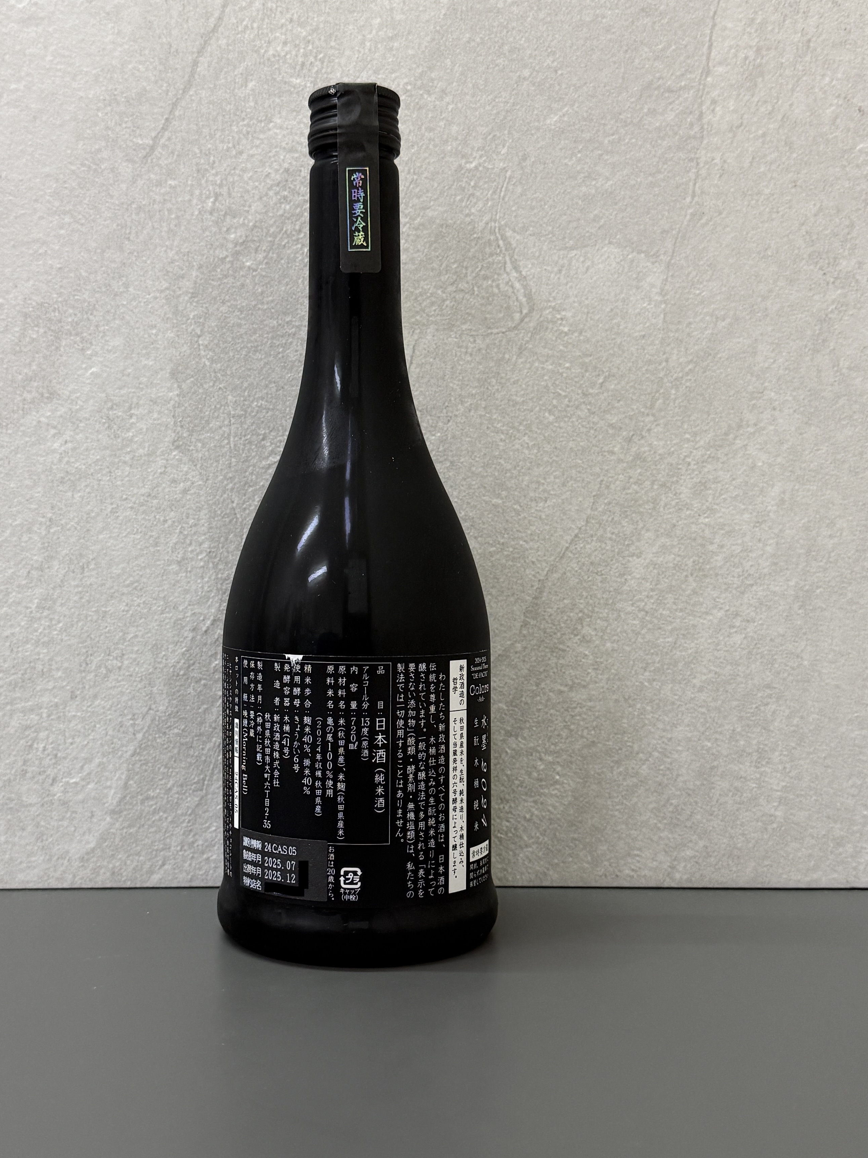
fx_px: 1337
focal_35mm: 40
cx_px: 349
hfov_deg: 35.8
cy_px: 567
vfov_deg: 46.8
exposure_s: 1/60
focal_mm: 6.76
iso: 250
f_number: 1.78
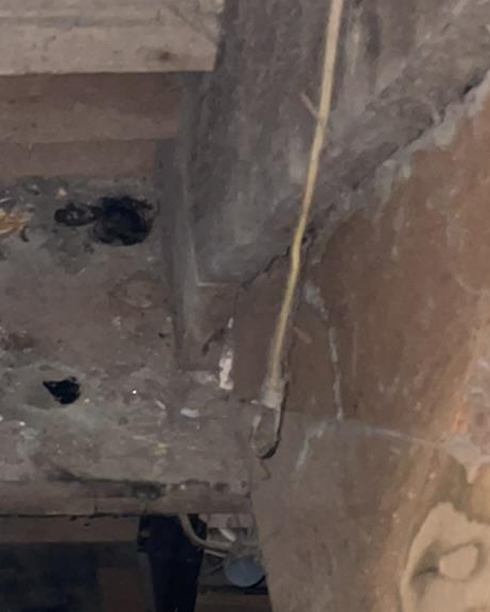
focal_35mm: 90
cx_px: -50
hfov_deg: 16.6
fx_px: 1631
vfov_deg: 18.5
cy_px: 949
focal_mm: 4.2
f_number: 1.6
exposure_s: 1/4
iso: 125
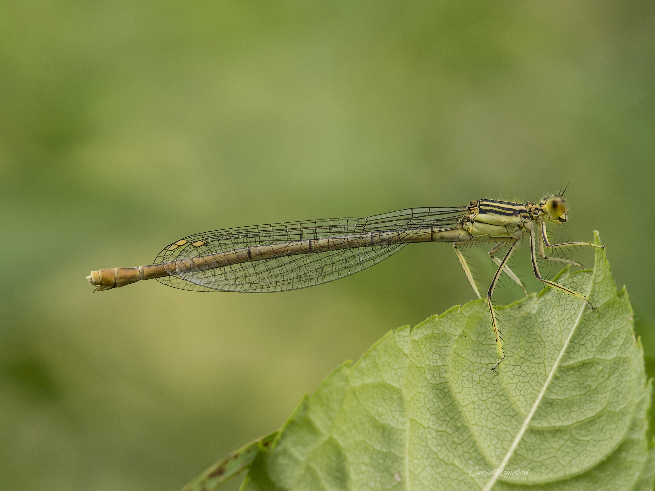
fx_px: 5904
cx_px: 323
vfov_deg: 4.8
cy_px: 251
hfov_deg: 6.4
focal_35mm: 312
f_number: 8
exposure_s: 1/125
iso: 400
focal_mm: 150
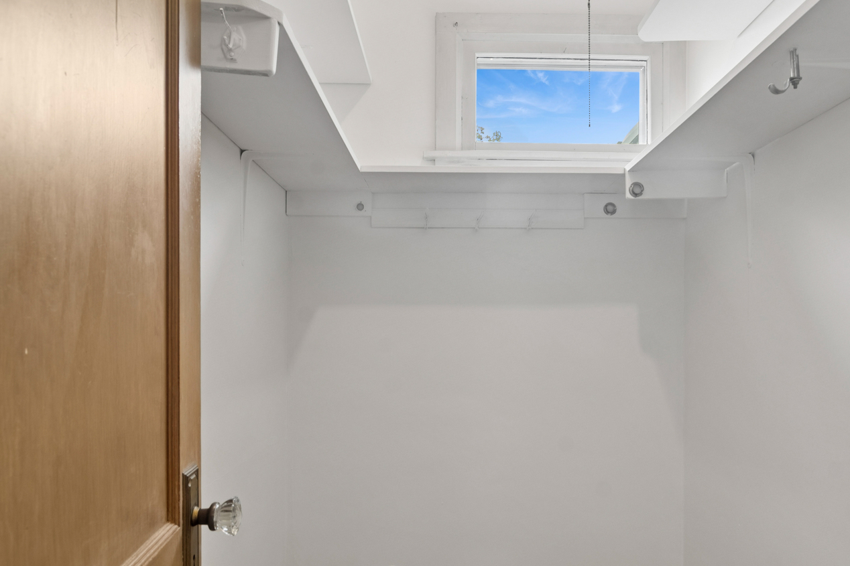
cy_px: 341
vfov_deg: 54.7
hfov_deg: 74.7
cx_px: 536
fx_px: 543
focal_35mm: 23
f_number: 8
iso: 200
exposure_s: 1/10
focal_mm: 12
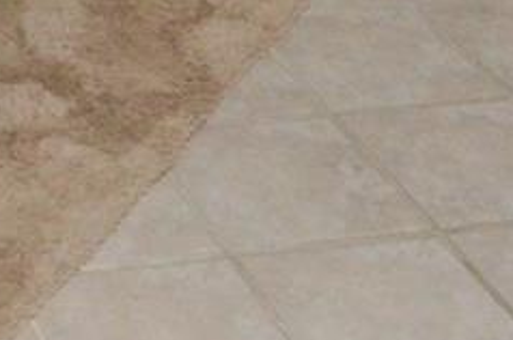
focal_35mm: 121
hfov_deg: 15.7
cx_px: -241
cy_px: -479
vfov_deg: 9.9
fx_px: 1722
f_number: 10
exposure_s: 1/125
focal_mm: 12
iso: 2200
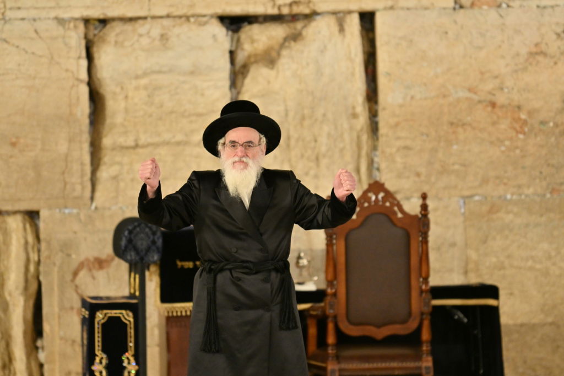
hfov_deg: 6.9
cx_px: 282
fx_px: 4698
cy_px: 188
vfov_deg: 4.6
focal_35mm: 300
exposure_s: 1/160
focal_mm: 200
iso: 640
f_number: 2.8
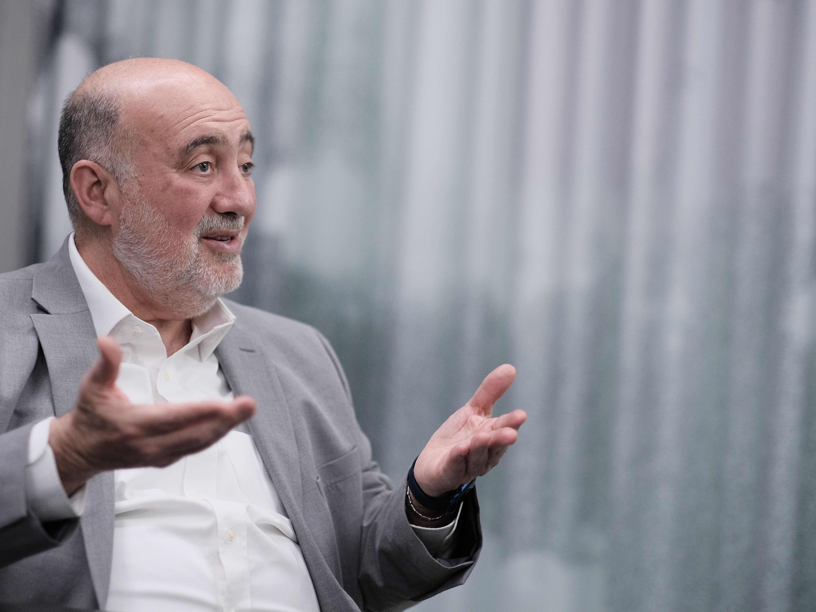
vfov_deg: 15.2
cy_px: 304
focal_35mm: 97
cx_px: 356
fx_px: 2287
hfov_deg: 20.2
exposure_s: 1/160
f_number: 1.2
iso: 1000
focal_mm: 56
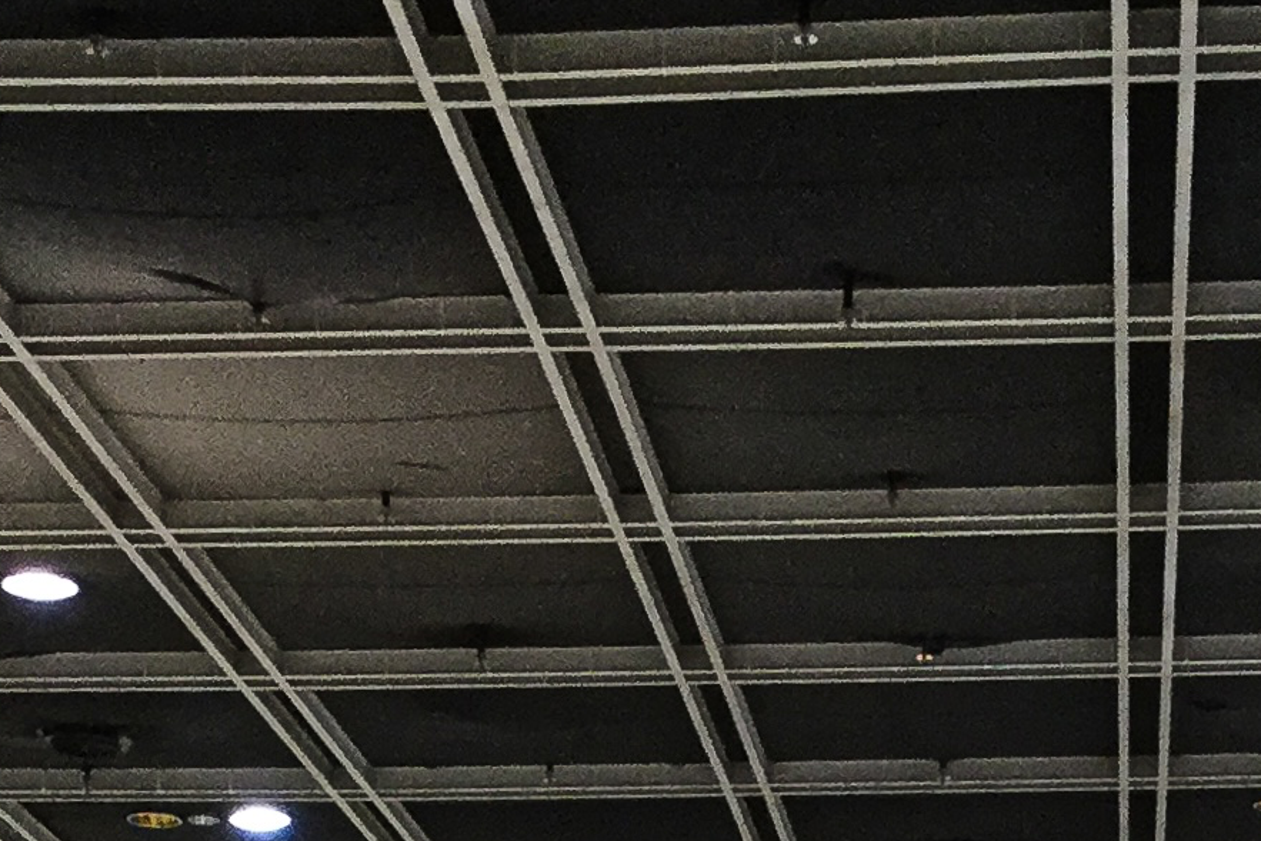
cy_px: 1777
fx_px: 4064
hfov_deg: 17.6
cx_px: 858
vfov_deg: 10.6
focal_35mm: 116
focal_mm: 3.3
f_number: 2.4
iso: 50
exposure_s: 1/35
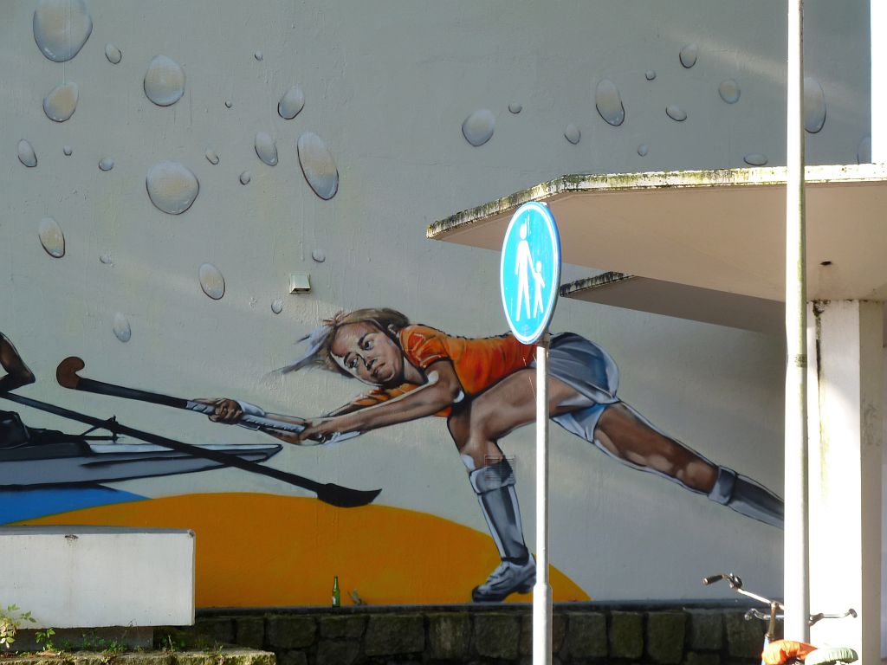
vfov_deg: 15.4
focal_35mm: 96
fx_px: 2460
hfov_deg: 20.4
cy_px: 332
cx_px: 444
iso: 80
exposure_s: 1/60
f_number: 4.3
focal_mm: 15.8
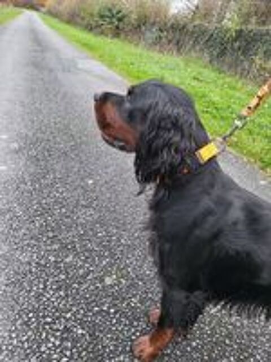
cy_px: 181
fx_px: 271
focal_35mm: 26
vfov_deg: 67.3
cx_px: 136
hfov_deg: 53.1
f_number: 1.8
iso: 250
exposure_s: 1/100
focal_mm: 4.25
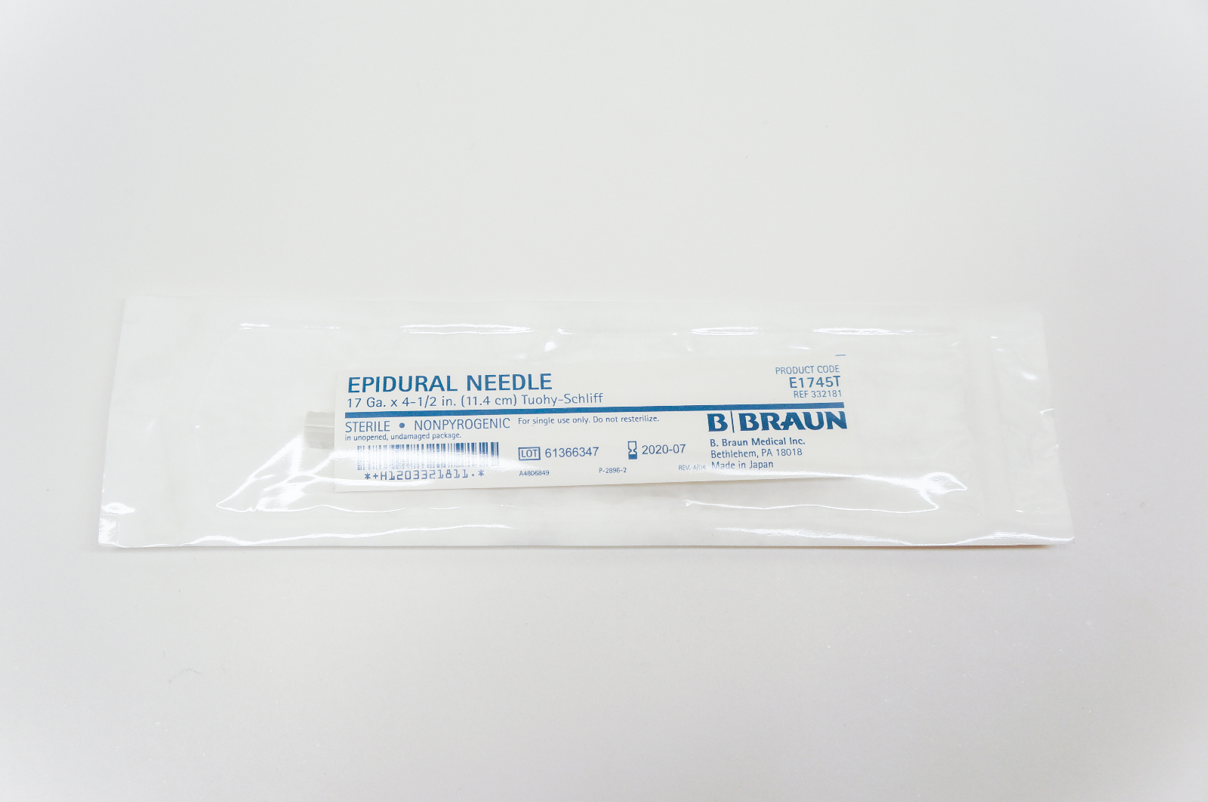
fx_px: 1156
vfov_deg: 38.3
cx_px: 604
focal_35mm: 34
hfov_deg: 55.2
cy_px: 401
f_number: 4
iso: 200
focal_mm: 23
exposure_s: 1/250
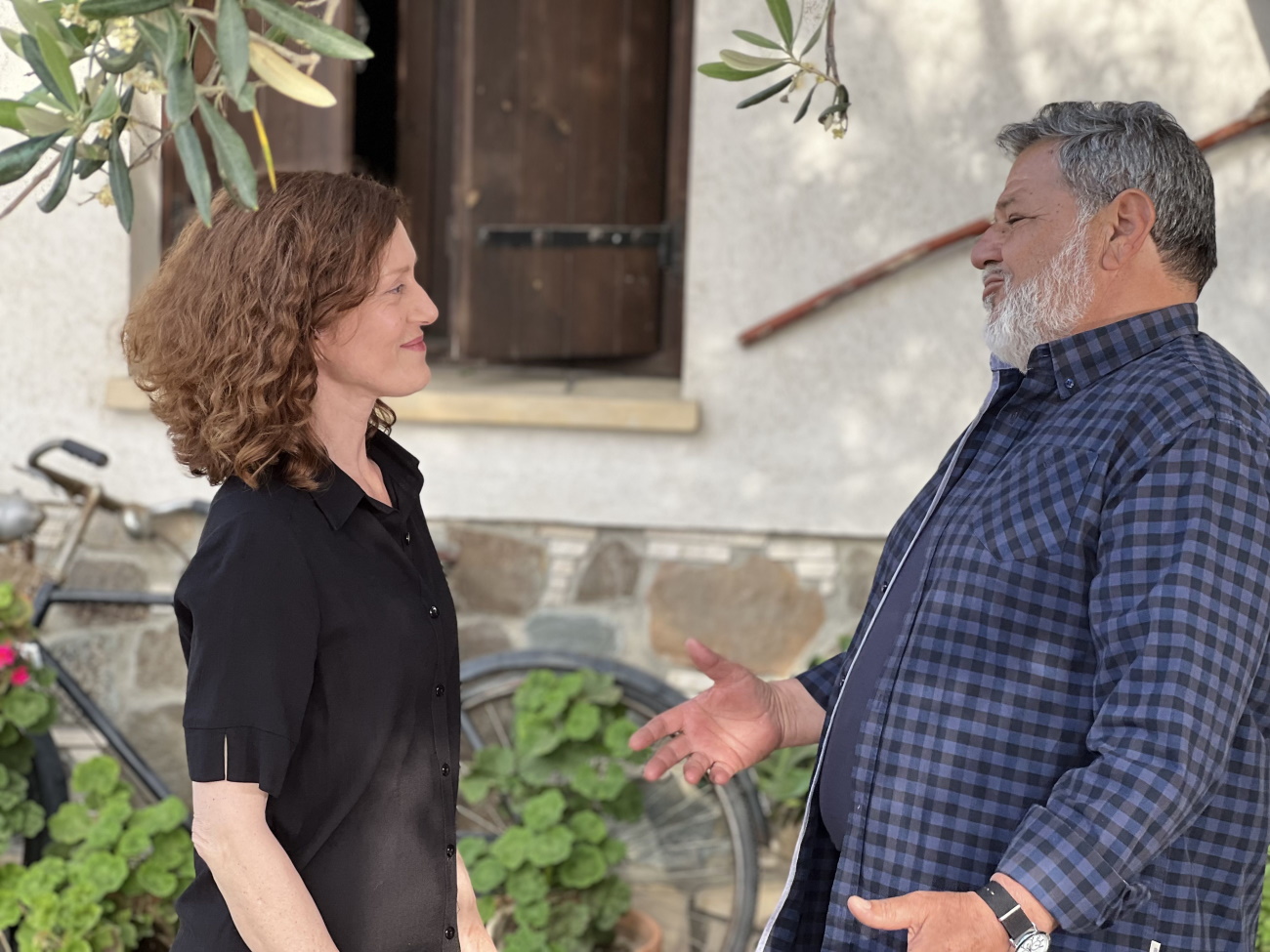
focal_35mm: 77
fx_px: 2825
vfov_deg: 19.1
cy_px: 476
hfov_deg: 25.3
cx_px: 635
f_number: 2.8
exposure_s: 1/121
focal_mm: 9
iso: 40
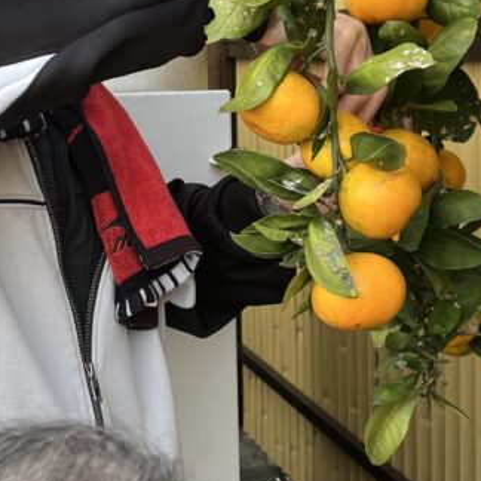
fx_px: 1116
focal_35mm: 71
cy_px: 156
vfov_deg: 24.2
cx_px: 214
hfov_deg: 24.3
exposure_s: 1/121
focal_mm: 5.1
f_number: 1.6
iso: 50
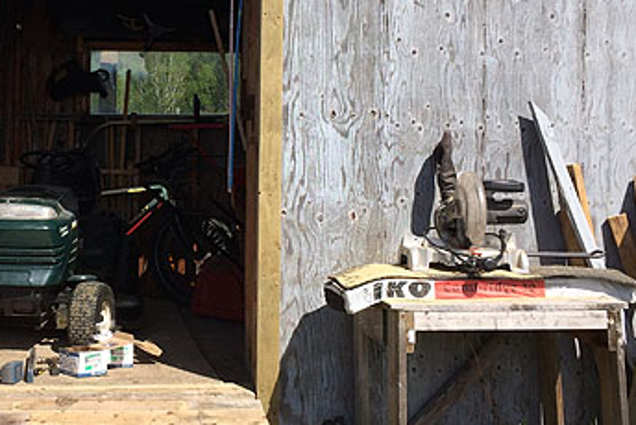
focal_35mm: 58
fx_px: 1026
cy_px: 146
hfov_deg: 33.6
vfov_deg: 23.3
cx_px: 142
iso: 32
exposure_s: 1/2053
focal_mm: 4.12
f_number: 2.2
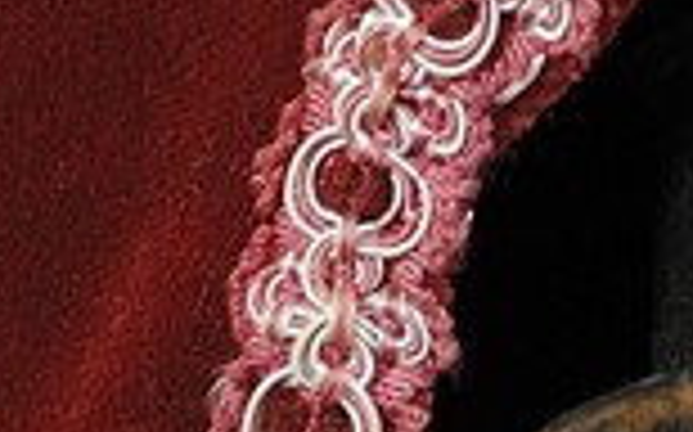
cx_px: 1107
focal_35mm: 444
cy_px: -1894
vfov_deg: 2.8
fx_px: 8379
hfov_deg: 4.7
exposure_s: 1/5
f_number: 5.6
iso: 400
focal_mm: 42
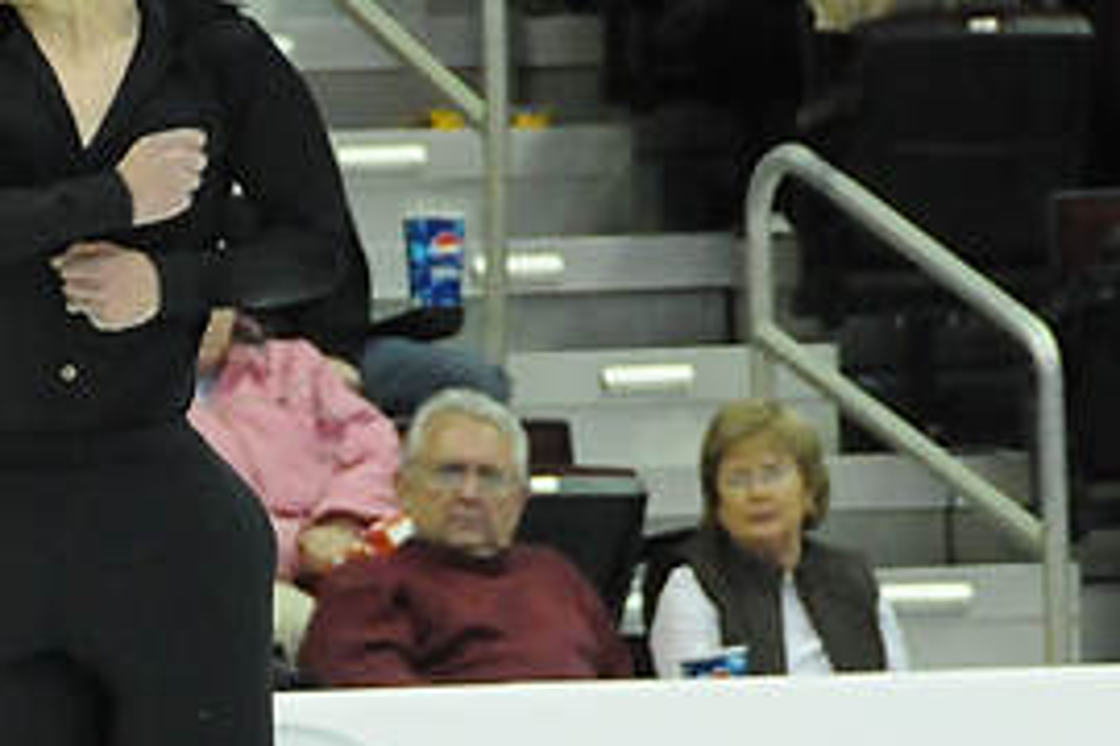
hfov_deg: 3.4
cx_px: 100
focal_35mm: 600
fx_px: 18680
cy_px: 541
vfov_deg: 2.3
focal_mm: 135
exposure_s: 1/640
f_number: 5.6
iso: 3200
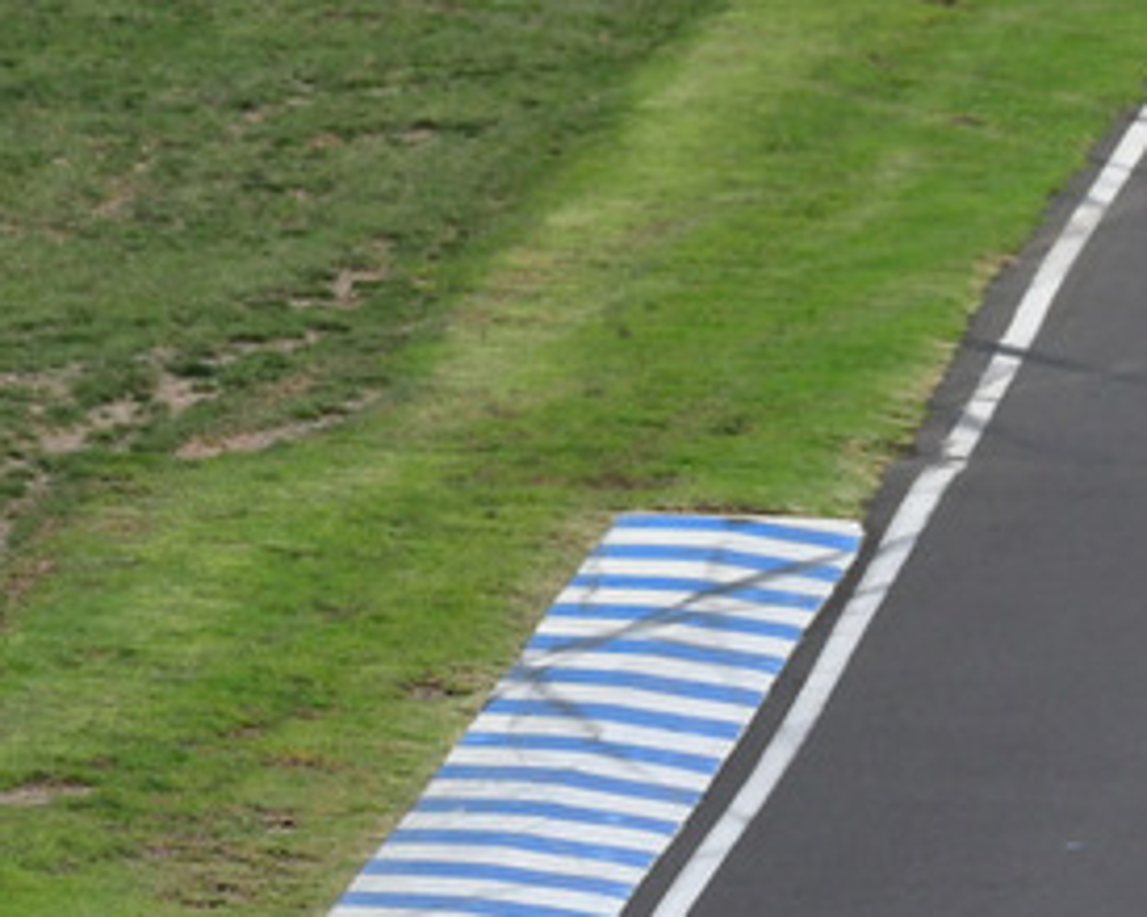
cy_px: 846
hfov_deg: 1.2
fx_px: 55823
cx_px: 1000
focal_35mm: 1645
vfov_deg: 0.9
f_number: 10
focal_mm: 400
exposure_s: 1/640
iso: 640
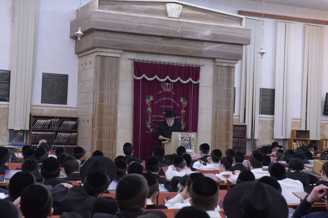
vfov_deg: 19.5
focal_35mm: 70
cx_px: 164
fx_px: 638
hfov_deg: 28.8
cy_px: 109
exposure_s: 1/160
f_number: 6.3
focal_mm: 70
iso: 3200
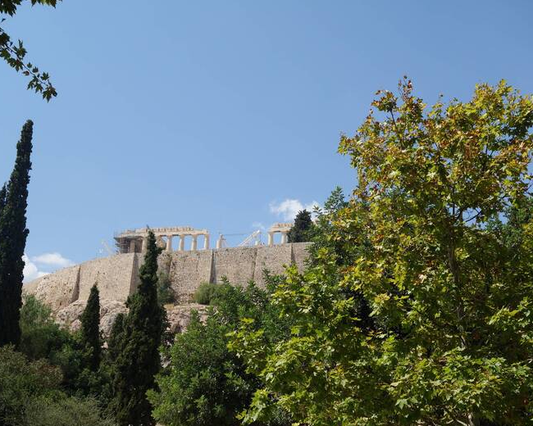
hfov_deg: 38.8
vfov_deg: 31.5
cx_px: 249
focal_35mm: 48
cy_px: 215
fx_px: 757
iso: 125
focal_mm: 15.64
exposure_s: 1/500
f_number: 5.6
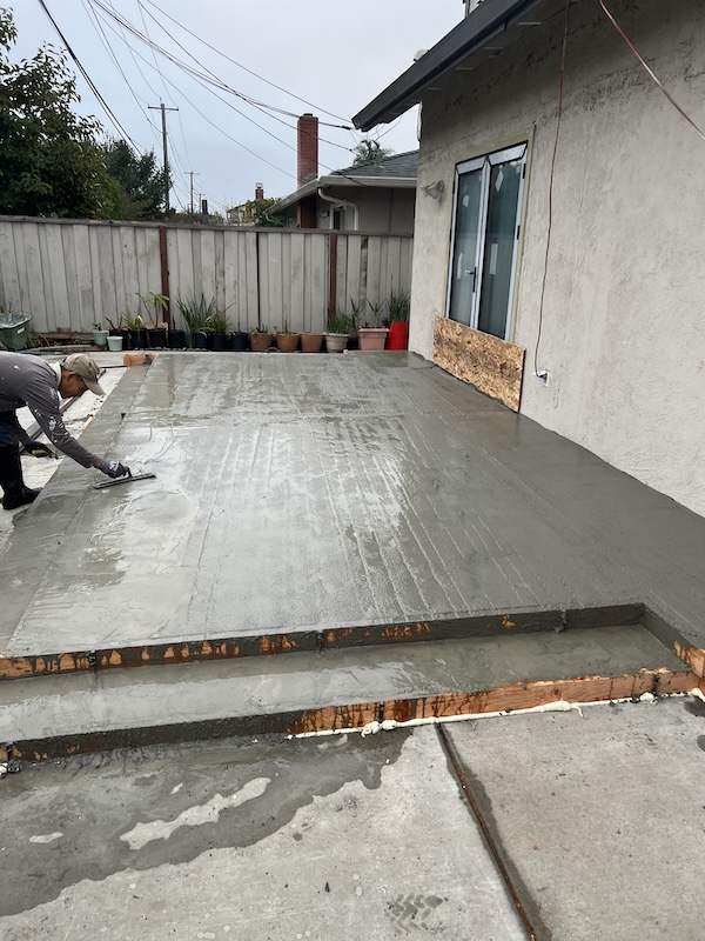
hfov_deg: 53.1
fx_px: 706
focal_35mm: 26
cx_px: 352
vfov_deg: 67.3
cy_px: 470
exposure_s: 1/121
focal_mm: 5.7
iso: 80
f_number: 1.5
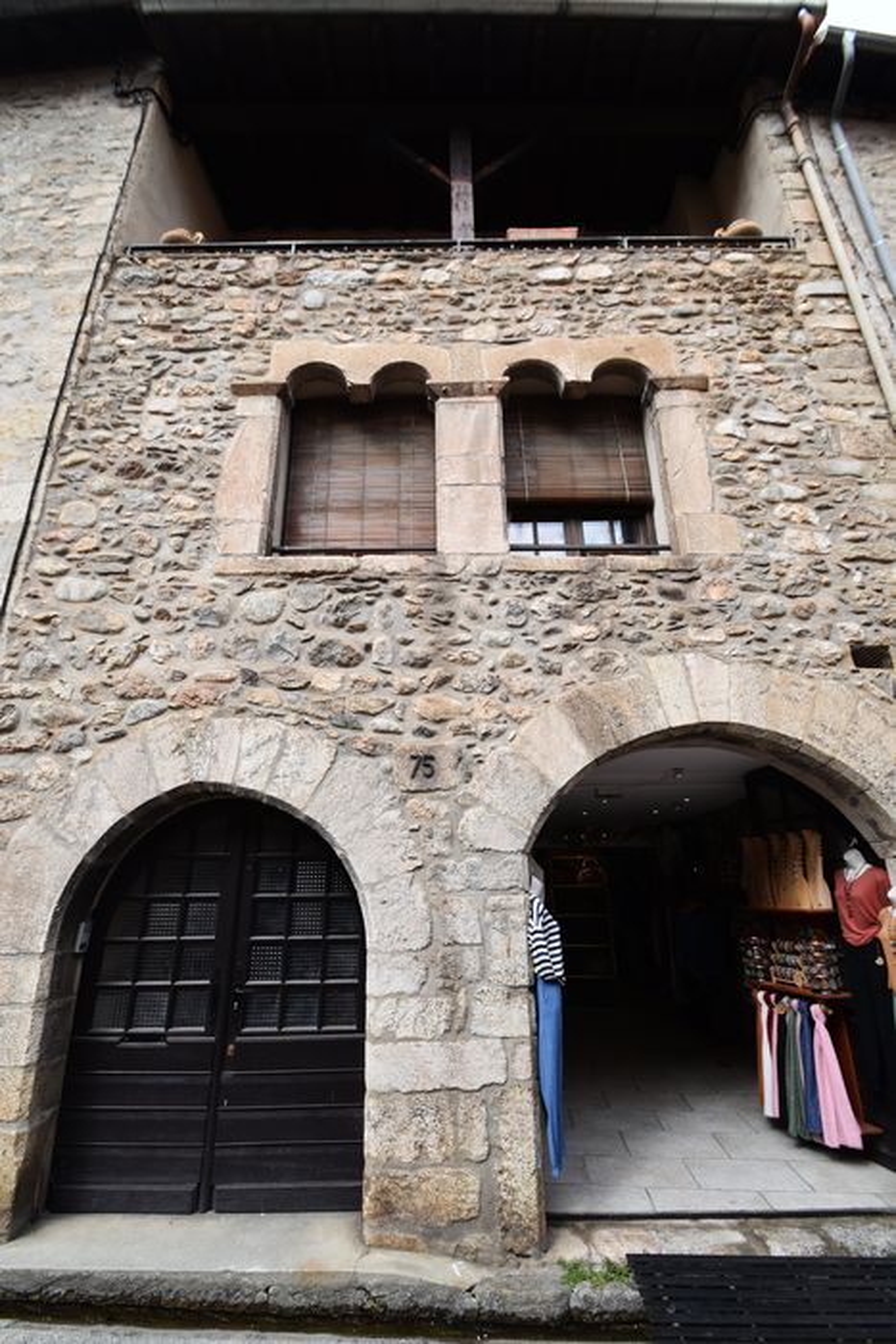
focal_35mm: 15
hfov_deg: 77.4
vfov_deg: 100.4
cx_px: 448
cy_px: 672
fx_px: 560
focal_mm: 10
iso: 280
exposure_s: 1/250
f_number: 8
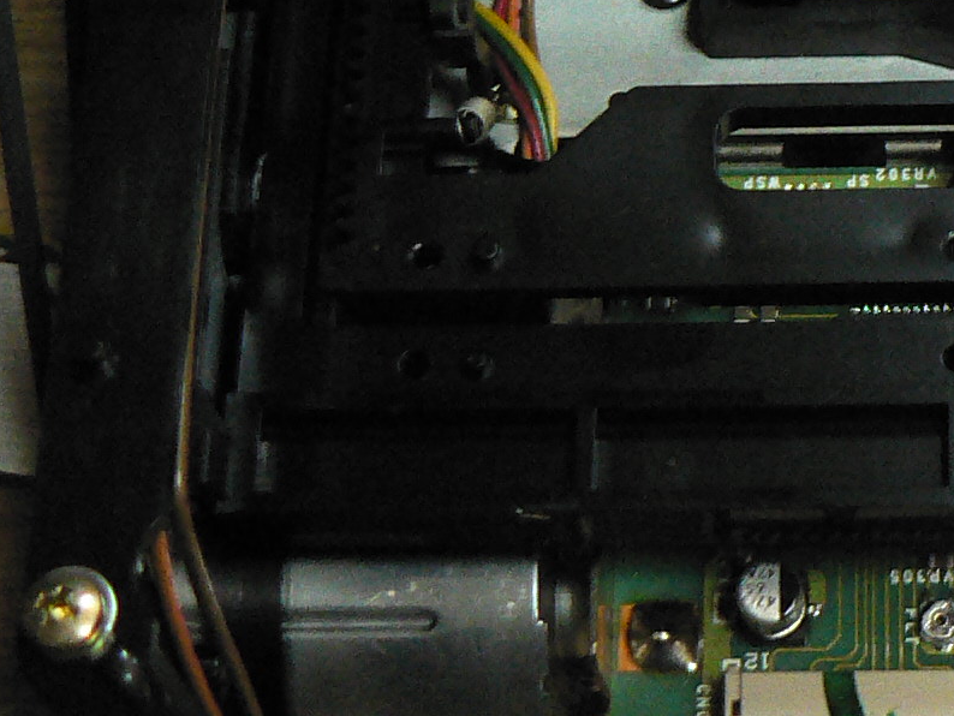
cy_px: -82
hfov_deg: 16.6
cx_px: 958
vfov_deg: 12.5
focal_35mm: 116
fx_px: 3198
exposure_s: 1/50
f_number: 2.8
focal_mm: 6
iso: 400
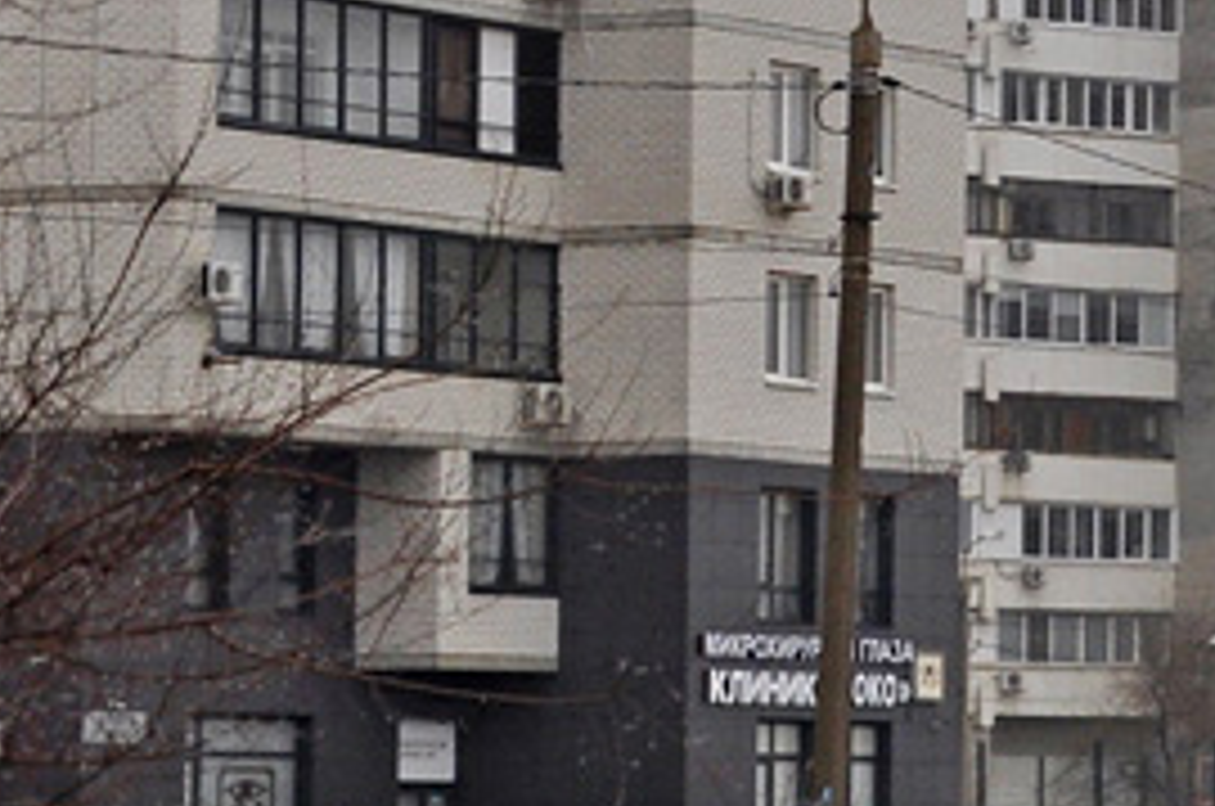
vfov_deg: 6.3
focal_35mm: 218
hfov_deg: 8.8
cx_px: 2574
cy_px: -43
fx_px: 7344
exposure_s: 1/250
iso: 200
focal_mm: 28
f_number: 5.6
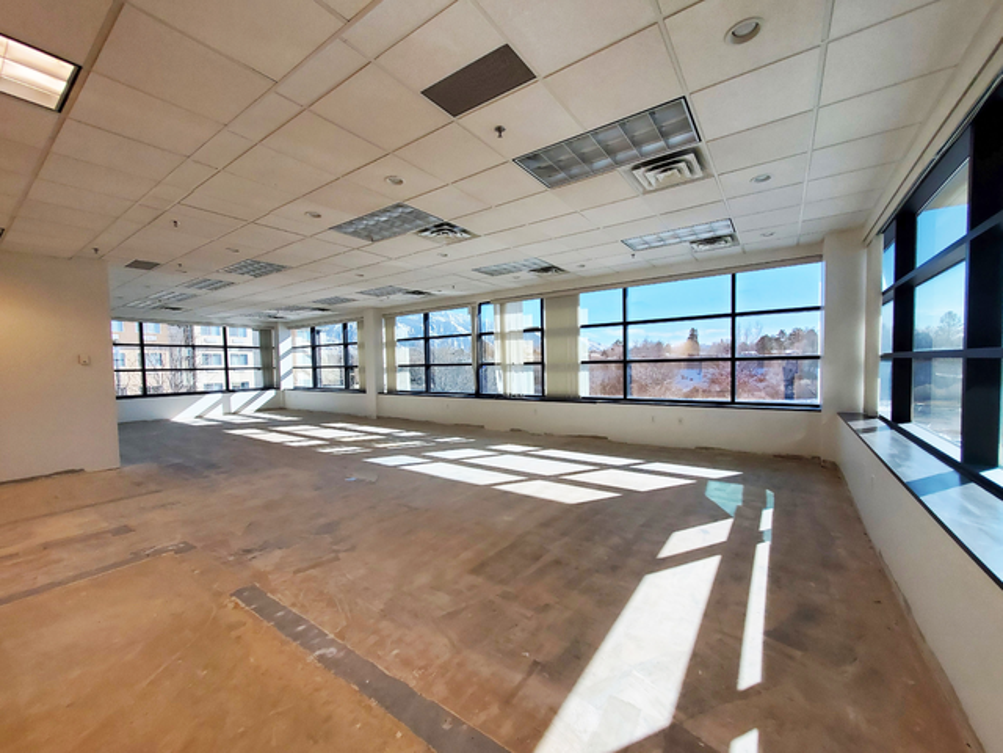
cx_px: 502
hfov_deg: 106.2
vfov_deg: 89.9
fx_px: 377
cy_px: 376
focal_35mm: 13
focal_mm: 1.8
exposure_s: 1/119
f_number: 2.2
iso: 100
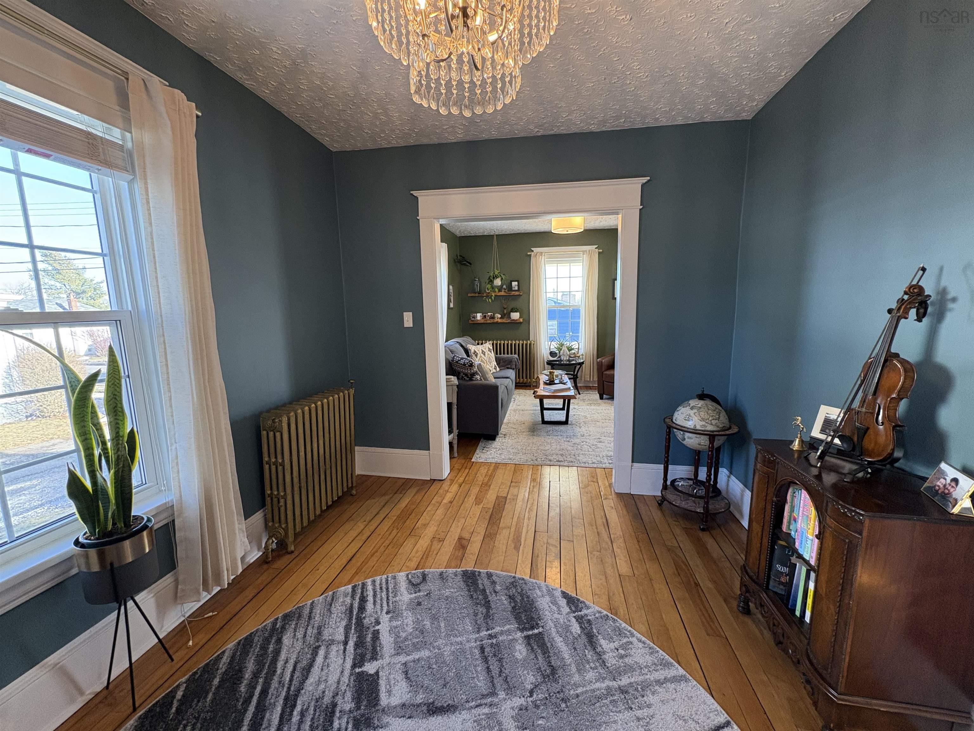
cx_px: 487
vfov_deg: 85.7
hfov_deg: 102.1
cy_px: 366
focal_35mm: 14
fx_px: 394
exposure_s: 1/60
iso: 250
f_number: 2.2
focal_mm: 2.22
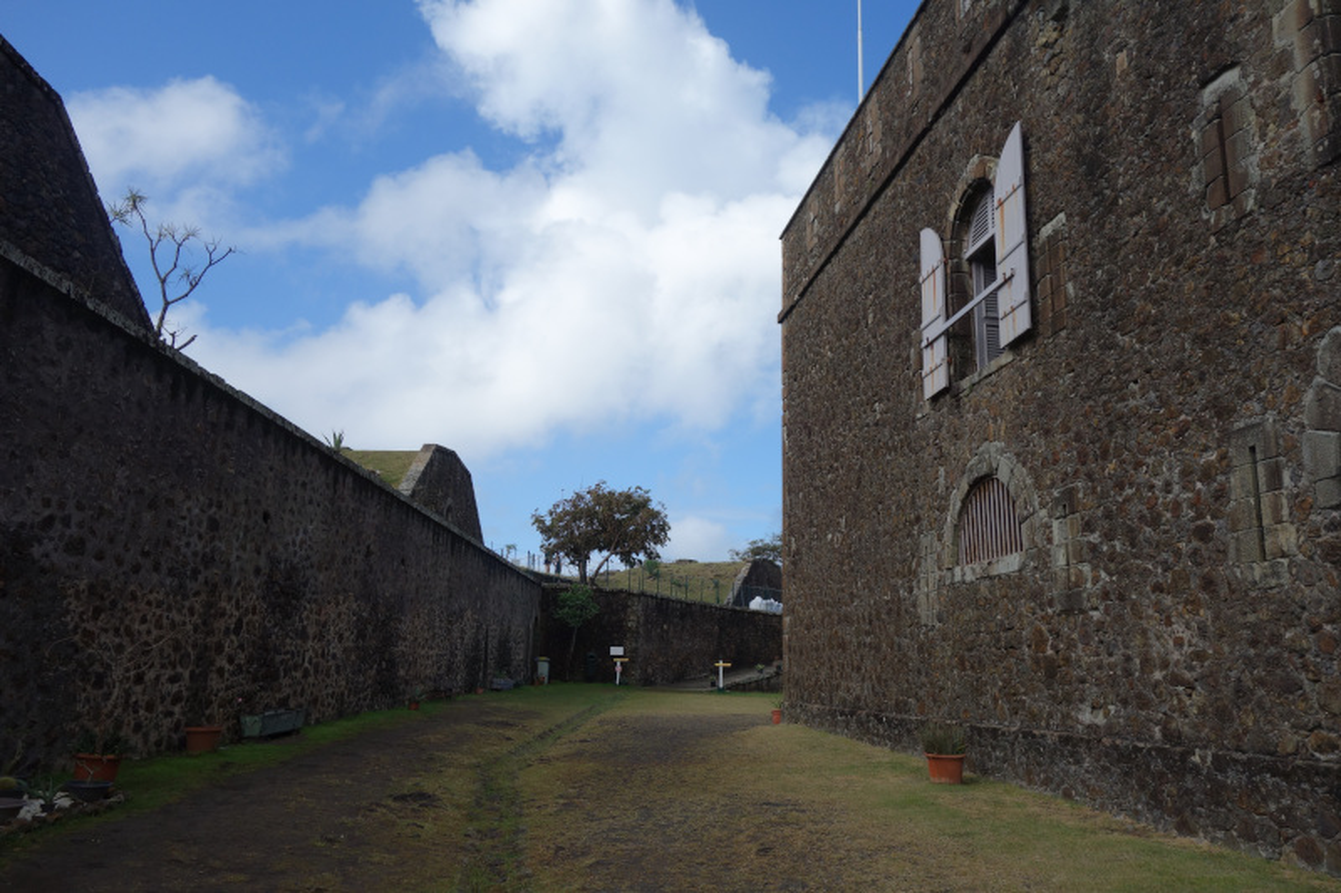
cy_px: 446
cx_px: 670
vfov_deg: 46.4
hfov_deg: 65.5
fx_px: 1043
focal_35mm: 28
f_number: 5.6
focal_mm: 10.4
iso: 125
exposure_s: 1/640
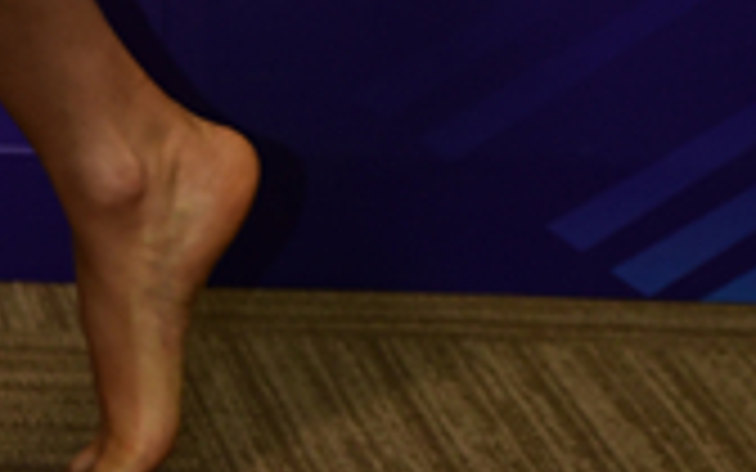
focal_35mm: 283
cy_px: -1056
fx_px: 5831
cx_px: -382
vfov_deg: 4.4
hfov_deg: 7.3
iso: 800
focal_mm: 52
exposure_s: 1/200
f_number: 4
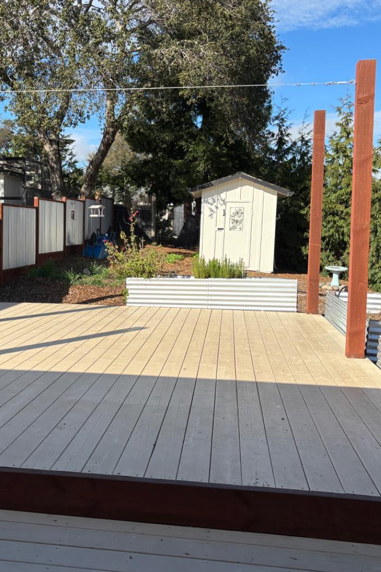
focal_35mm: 39
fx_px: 619
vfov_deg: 49.5
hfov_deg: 34.0
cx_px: 137
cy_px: 272
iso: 50
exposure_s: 1/2571
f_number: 1.6
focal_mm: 5.96
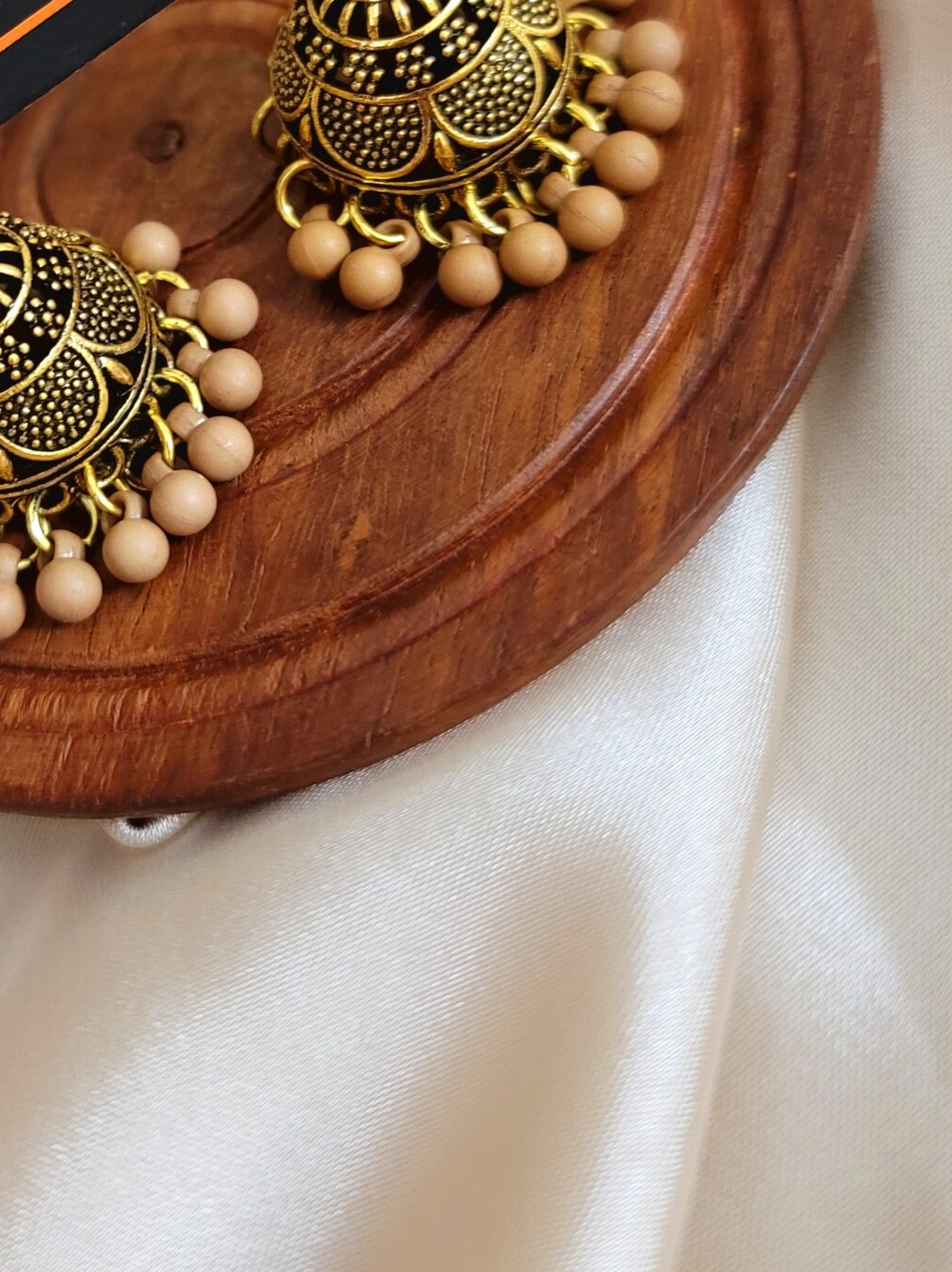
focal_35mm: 47
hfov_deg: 30.0
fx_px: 1725
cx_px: 174
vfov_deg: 39.3
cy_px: 313
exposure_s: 1/40
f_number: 1.8
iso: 320
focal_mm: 7
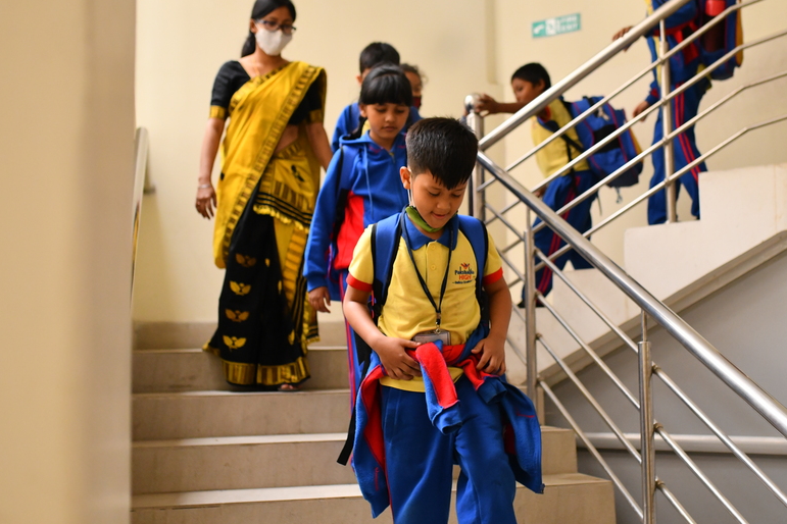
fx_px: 1071
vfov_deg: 27.5
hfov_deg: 40.2
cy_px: 262
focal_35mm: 49
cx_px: 472
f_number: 2.5
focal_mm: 35
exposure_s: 1/250
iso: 1600
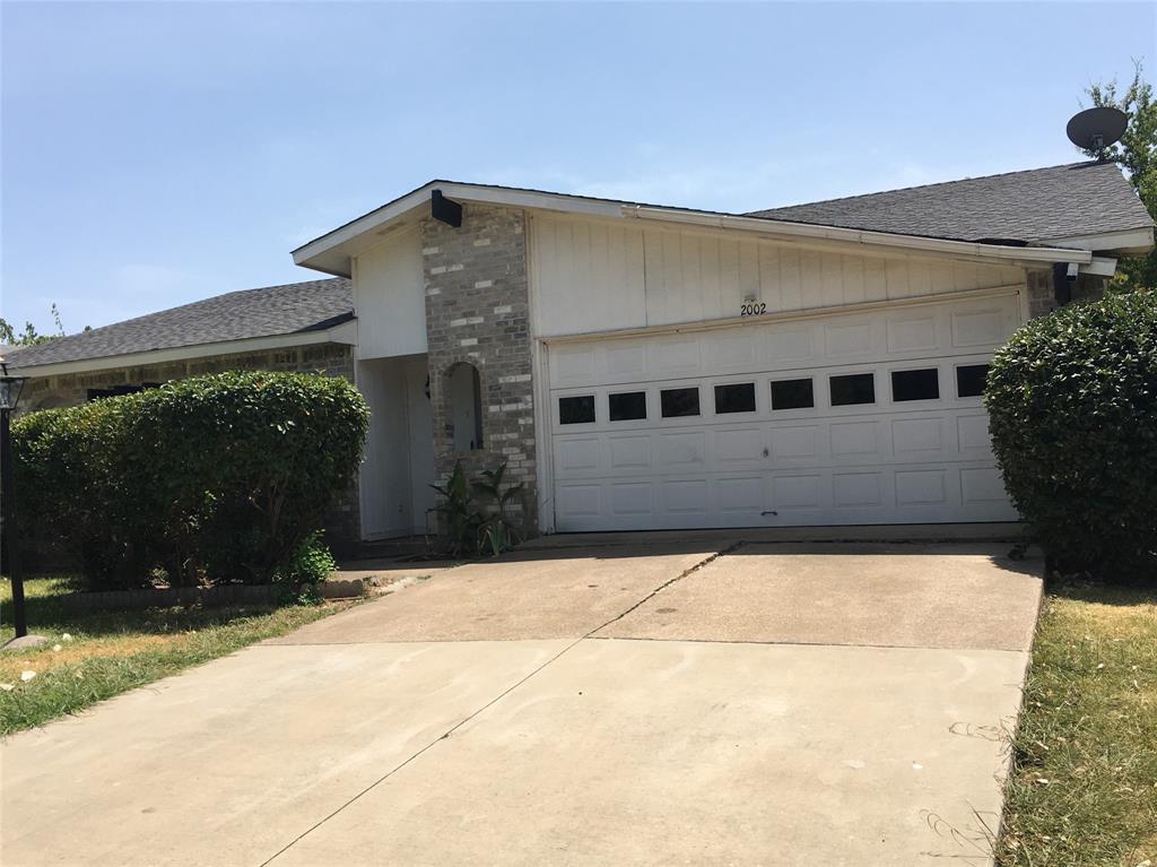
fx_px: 969
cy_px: 434
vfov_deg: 48.2
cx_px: 578
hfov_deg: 61.7
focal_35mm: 29
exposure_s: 1/1709
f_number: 2.2
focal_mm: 4.15
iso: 25
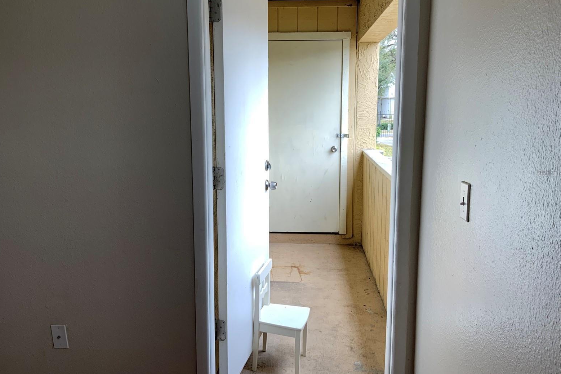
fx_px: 483
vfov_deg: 42.3
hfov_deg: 60.3
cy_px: 173
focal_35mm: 31
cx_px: 284
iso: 32
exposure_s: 1/120
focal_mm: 3
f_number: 1.8
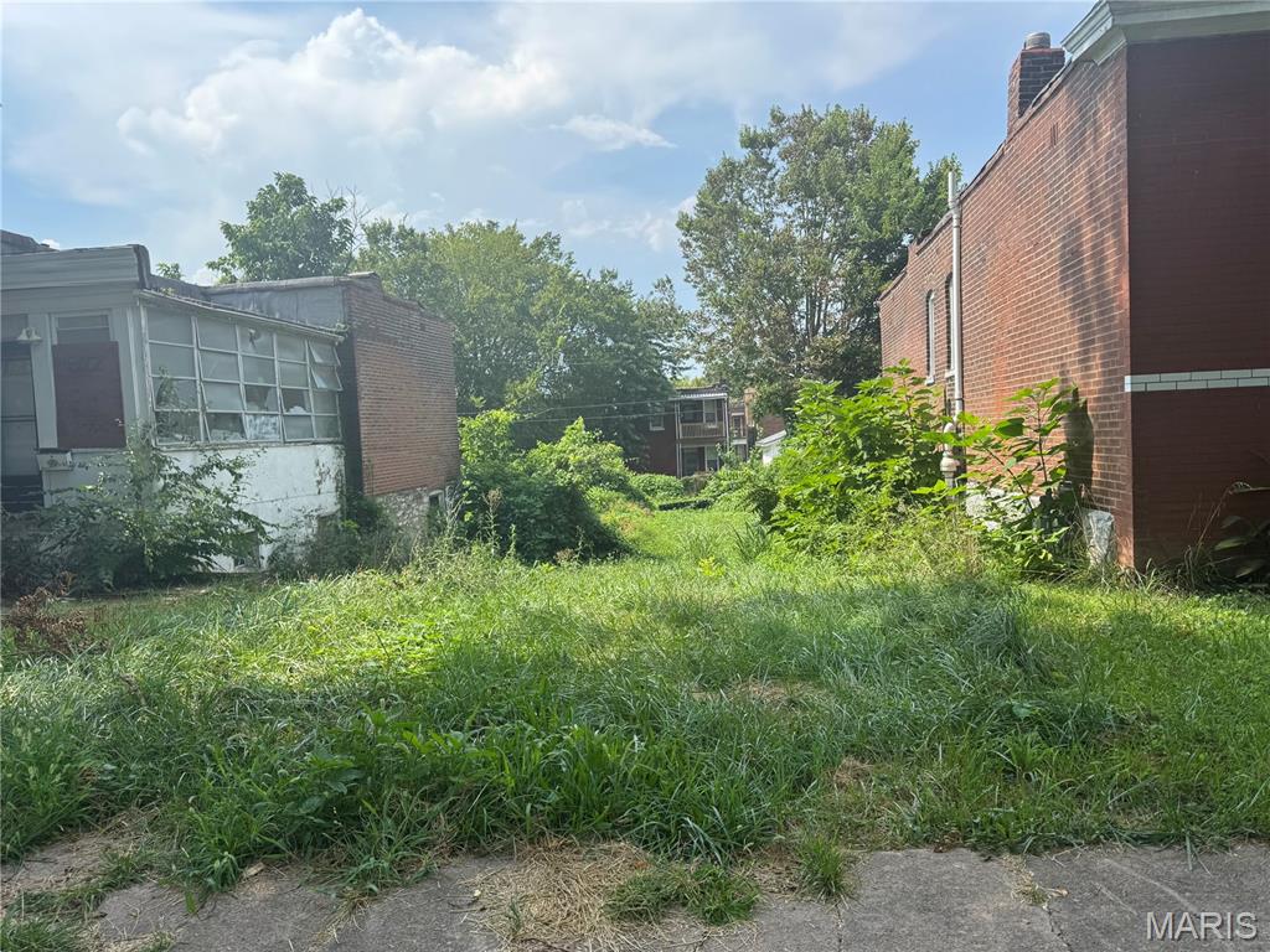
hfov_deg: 71.6
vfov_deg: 56.8
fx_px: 881
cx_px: 635
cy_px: 476
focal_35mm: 24
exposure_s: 1/2331
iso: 80
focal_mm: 6.76
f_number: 1.78
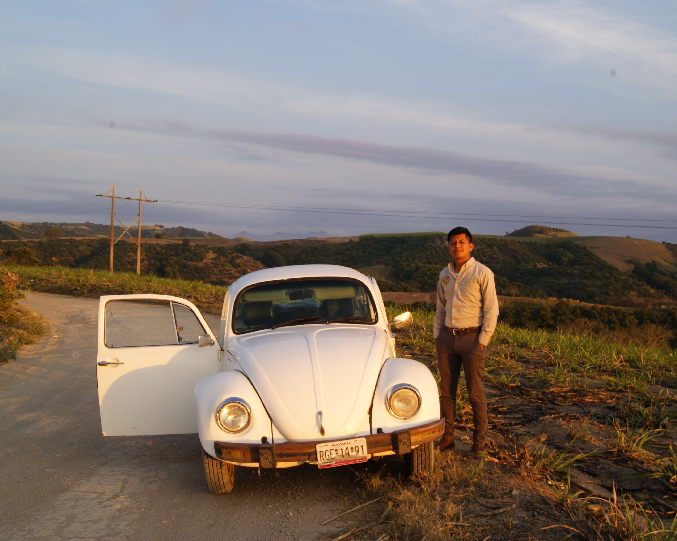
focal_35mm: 44
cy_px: 271
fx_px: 882
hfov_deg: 42.0
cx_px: 355
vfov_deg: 34.2
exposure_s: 1/8
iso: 100
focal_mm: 26
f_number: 18
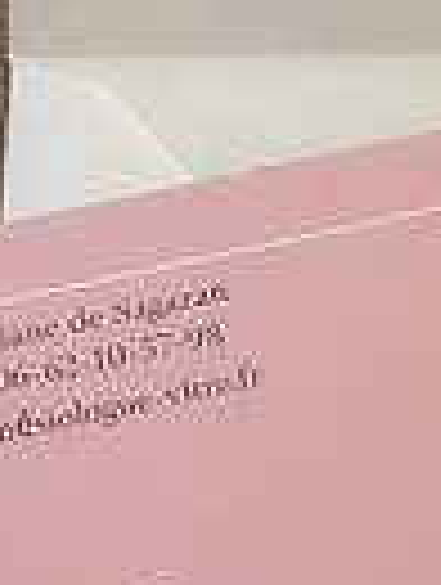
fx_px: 1625
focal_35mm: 96
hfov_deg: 14.5
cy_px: 279
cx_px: 644
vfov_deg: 20.4
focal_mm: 4.25
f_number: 1.8
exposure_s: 1/60
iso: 250
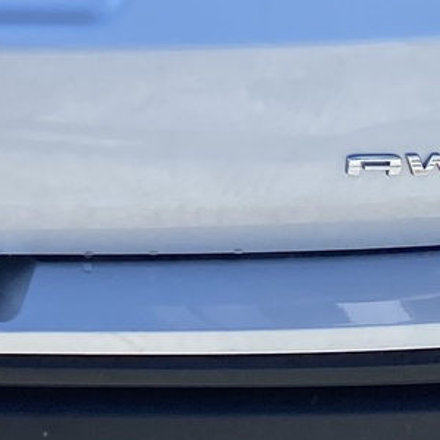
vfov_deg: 10.7
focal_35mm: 157
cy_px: -243
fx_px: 2258
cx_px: -147
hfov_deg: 10.8
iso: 32
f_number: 1.8
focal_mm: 4.25
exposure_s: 1/2688
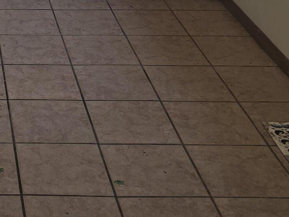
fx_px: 776
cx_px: -78
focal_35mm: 93
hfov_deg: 19.6
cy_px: -196
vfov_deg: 13.8
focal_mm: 6.3
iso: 40
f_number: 1.7
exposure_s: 1/60
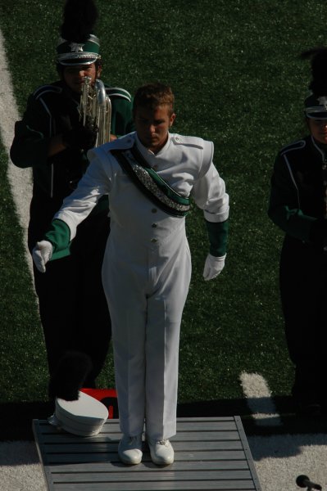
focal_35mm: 300
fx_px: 4094
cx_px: 164
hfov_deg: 4.6
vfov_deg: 6.9
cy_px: 246
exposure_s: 1/640
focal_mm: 200
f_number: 6.3
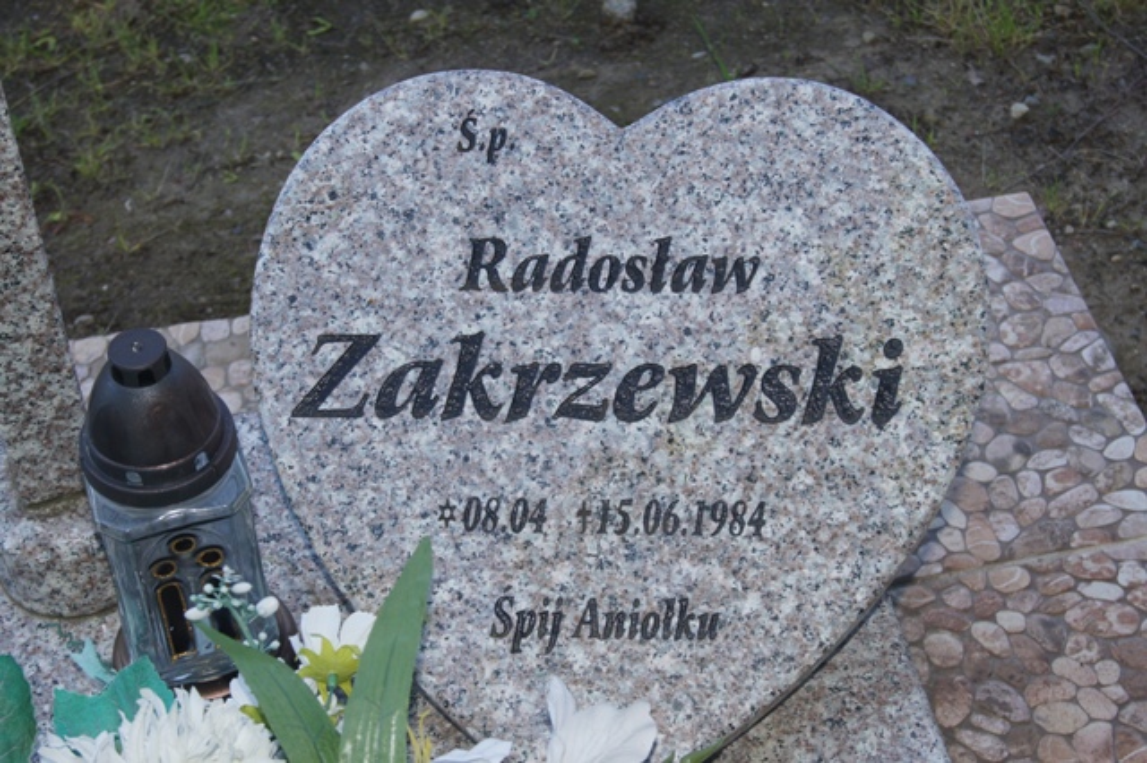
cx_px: 574
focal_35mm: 68
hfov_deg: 29.9
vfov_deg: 20.1
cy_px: 382
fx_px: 2149
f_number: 9
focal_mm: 45
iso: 200
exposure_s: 1/160
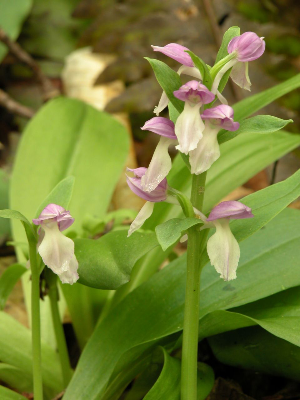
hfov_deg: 5.6
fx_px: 3074
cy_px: 200
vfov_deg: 7.4
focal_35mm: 266
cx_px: 150
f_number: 7.4
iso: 100
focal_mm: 67.7
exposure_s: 1/4.7
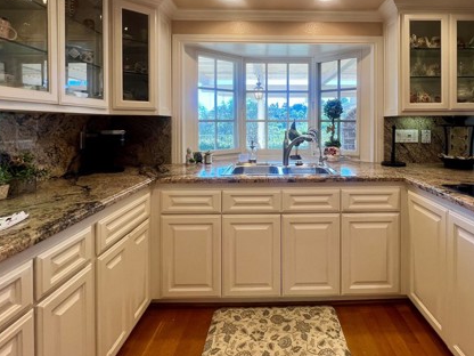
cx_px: 278
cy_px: 124
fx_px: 274
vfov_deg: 64.6
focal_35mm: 20
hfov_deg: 81.0
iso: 50
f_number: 1.8
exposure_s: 1/120
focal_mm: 1.57
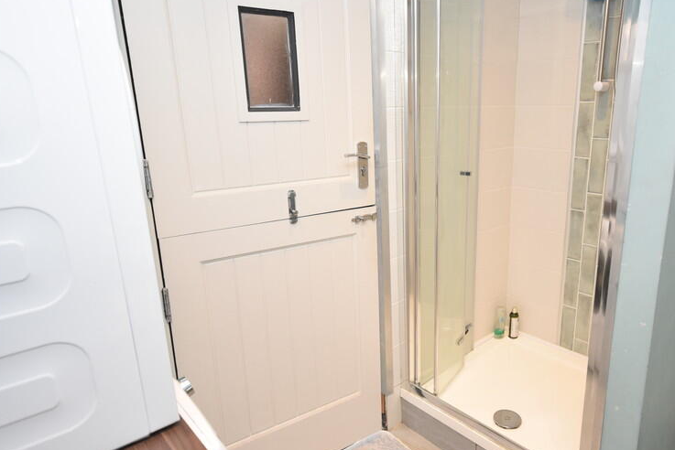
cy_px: 226
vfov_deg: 51.3
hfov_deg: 70.6
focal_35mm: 25
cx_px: 411
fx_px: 469
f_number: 4.5
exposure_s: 1/160
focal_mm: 12
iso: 800
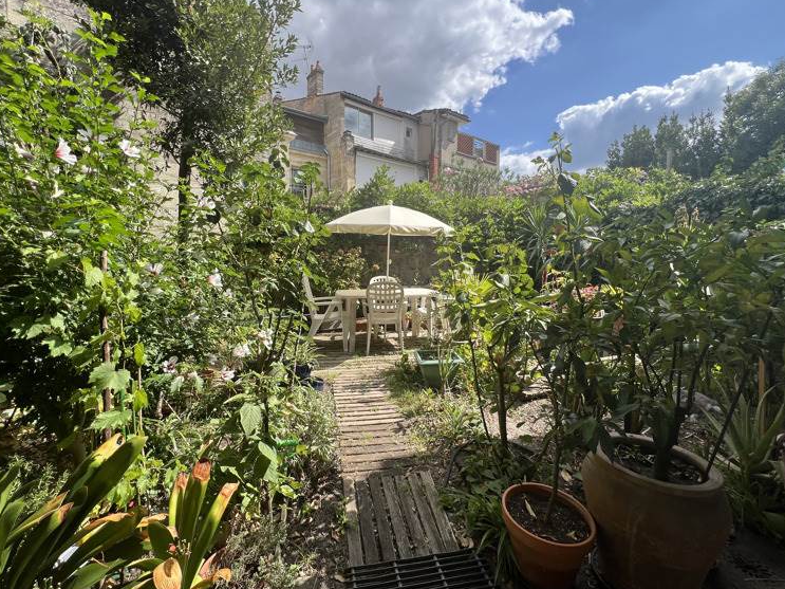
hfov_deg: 102.0
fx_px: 317
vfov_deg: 85.6
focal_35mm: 14
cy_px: 289
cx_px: 378
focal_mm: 1.57
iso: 32
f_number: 1.8
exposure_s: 1/742
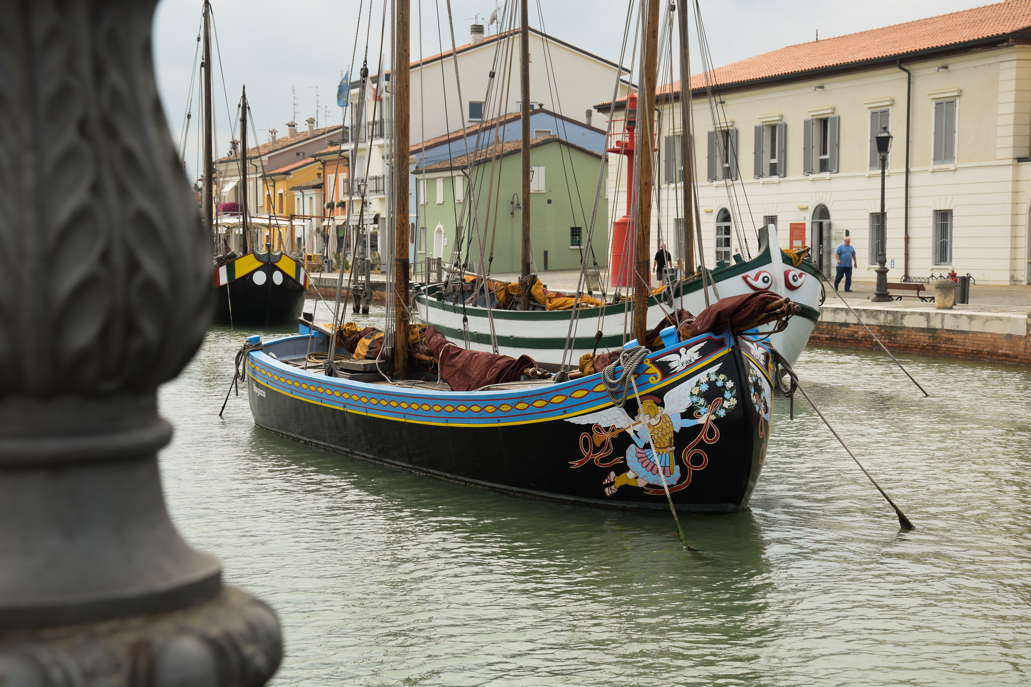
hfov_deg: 31.9
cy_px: 344
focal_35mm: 63
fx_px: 1804
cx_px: 516
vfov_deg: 21.6
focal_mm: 42
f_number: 9
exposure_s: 1/250
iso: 200
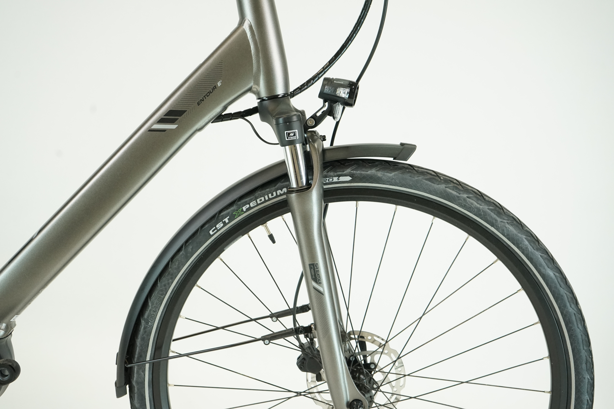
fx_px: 648
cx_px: 307
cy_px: 204
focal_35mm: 38
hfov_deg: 50.7
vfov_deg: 35.1
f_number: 6.3
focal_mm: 38
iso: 2500
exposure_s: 1/200
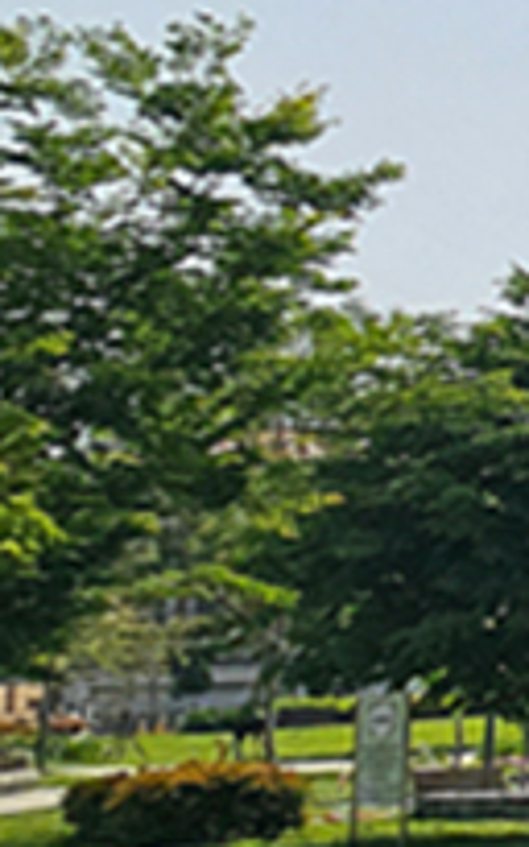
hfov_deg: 9.2
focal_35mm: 69
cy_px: 475
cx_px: 1922
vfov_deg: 29.8
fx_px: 1593
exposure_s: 1/4456
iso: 50
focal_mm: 2.2
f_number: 2.2
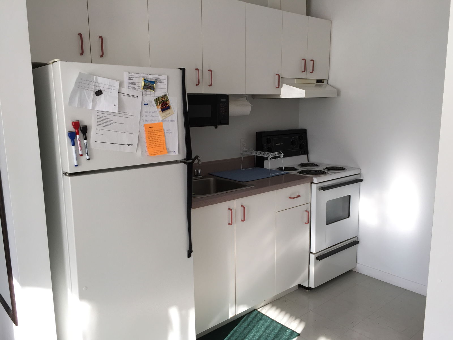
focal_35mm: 29
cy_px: 170
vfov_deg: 48.2
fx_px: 380
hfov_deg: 61.7
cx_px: 226
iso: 32
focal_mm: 4.15
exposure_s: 1/60
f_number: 2.2
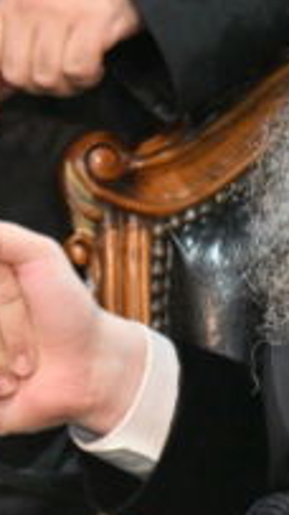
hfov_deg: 1.9
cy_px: -128
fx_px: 8634
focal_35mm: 633
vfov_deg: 3.4
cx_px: 246
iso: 400
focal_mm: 120
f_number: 4
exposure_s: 1/160
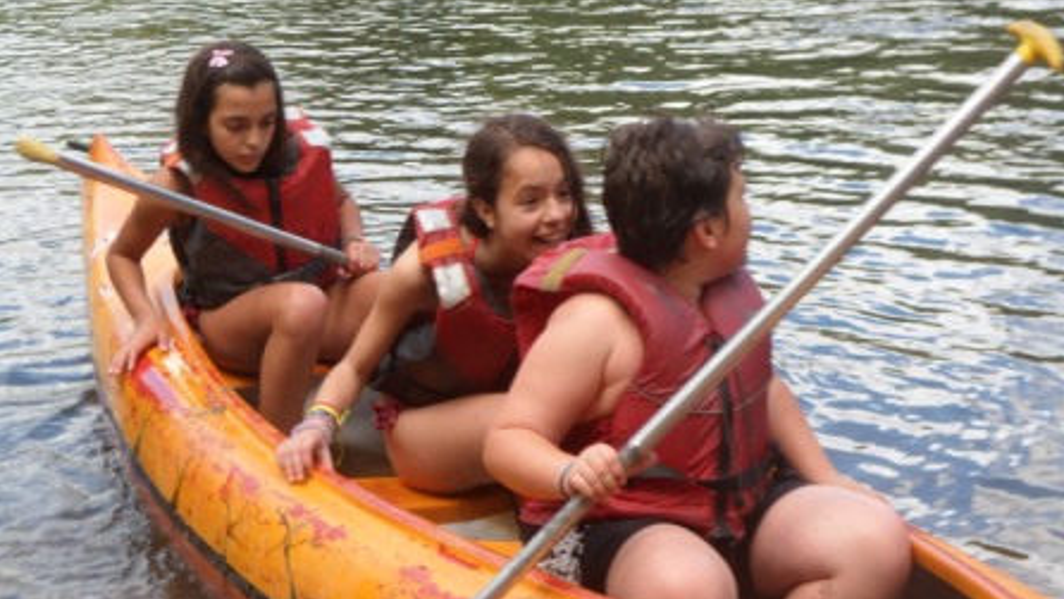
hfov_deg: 23.2
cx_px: 532
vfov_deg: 13.2
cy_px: 296
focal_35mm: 92
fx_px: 2596
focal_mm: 14
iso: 80
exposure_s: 1/90
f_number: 5.1
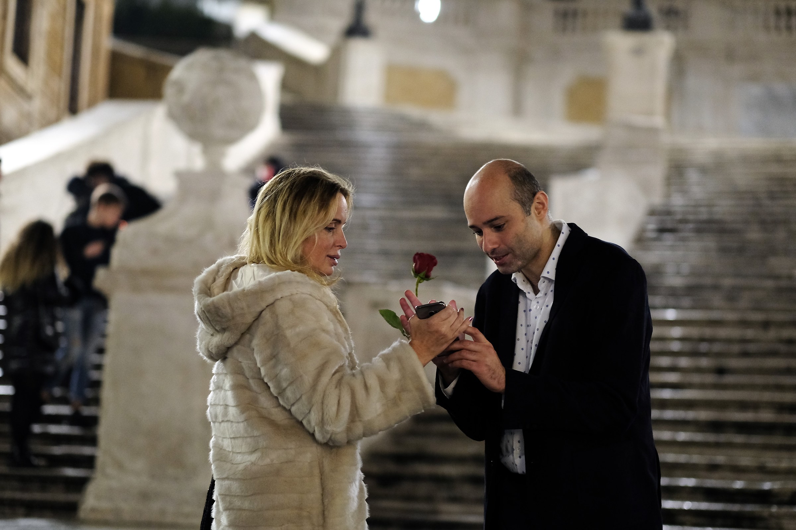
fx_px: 1857
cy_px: 265
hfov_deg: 24.2
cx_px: 398
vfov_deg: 16.3
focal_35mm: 84
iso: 2000
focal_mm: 56
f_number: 1.4
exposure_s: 1/60
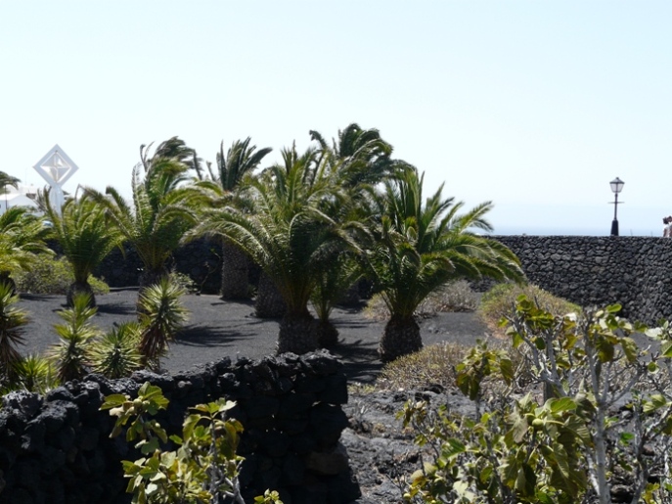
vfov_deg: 34.3
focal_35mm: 42
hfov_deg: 44.8
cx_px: 336
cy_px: 252
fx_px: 815
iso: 100
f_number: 5.6
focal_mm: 6.8
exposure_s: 1/320
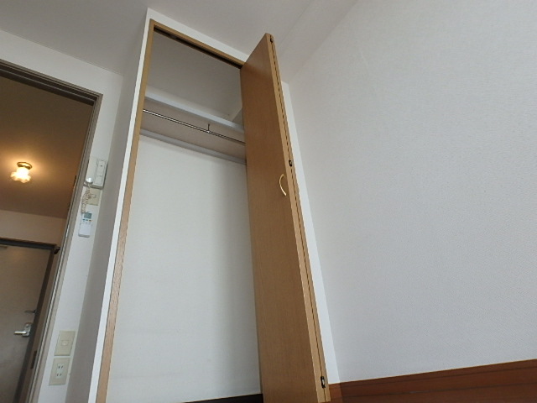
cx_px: 268
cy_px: 202
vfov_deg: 63.4
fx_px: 326
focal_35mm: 21
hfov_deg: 79.0
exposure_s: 1/60
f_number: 3.5
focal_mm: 3.7
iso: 200
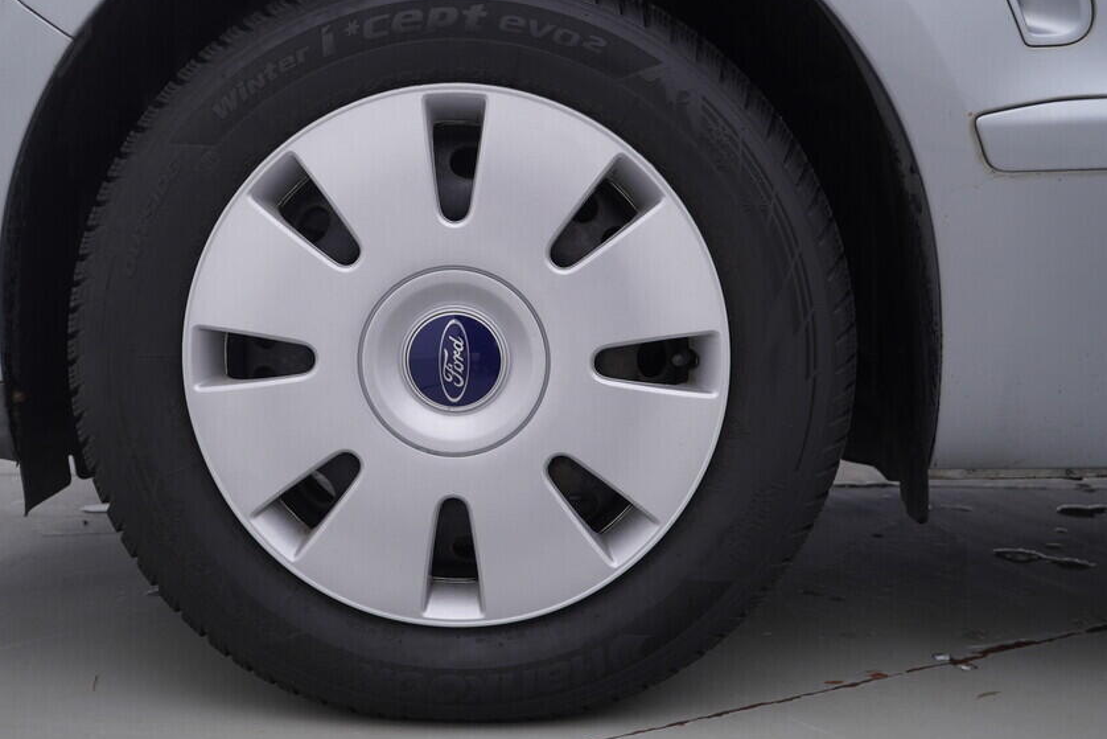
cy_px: 297
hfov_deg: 44.4
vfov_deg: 30.4
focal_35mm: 44
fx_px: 1353
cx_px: 476
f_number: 4
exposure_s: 1/80
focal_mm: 24
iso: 125
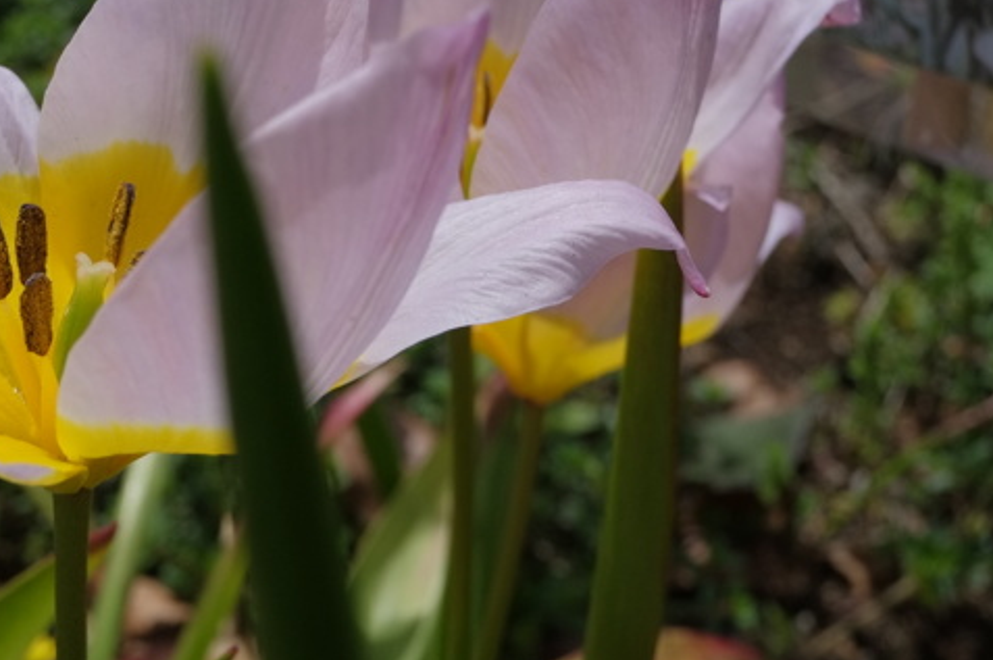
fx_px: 1598
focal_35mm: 58
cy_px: 298
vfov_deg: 23.3
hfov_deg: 33.9
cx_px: 273
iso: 400
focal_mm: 18
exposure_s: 1/1400
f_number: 8
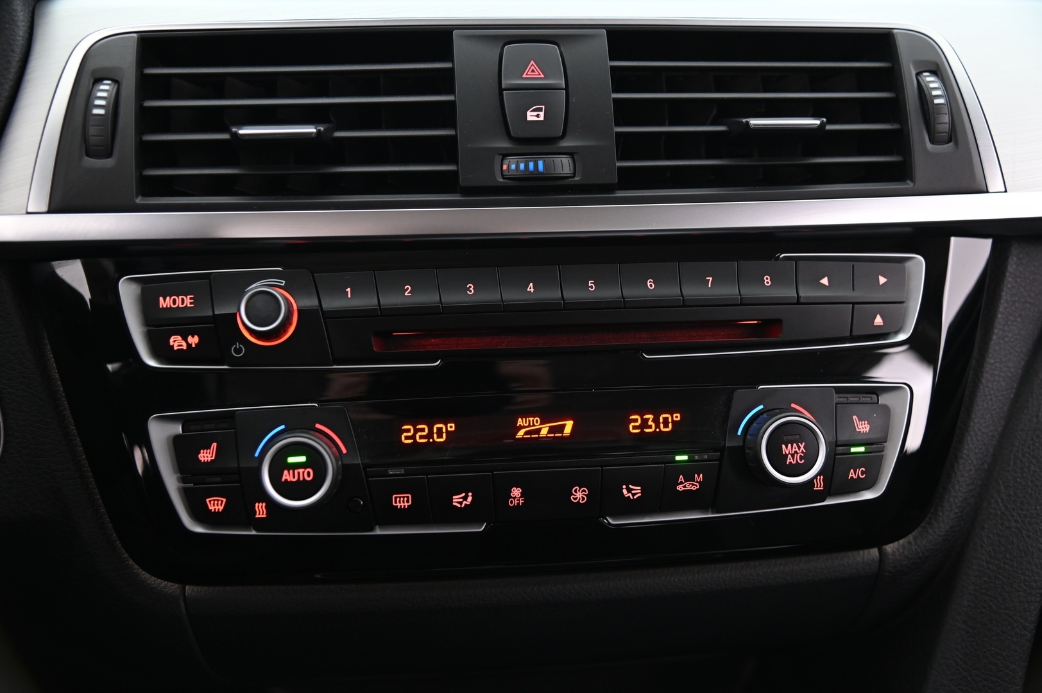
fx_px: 1099
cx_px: 521
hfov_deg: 50.7
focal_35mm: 38
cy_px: 346
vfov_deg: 35.0
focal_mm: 38
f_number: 4
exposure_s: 1/15
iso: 2000
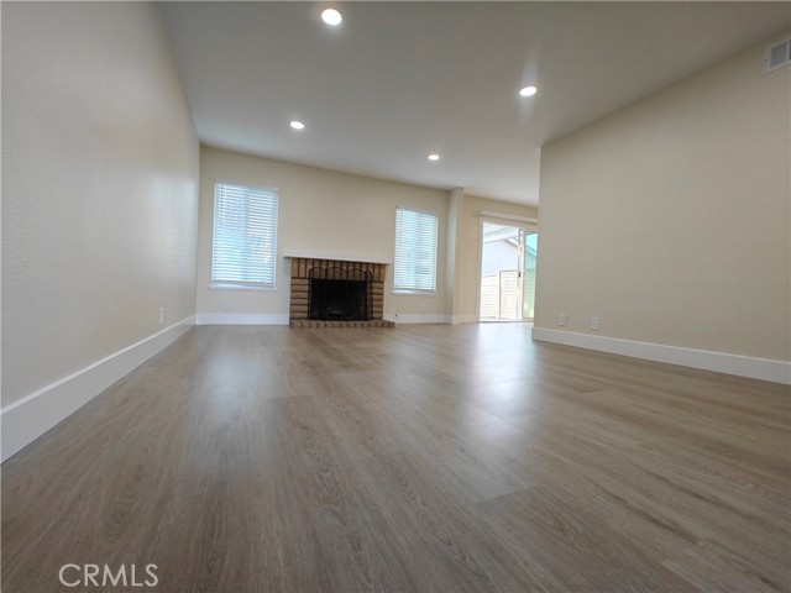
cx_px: 396
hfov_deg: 102.1
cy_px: 296
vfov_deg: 85.7
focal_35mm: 14
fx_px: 320
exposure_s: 1/60
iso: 125
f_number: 2.2
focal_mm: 2.59
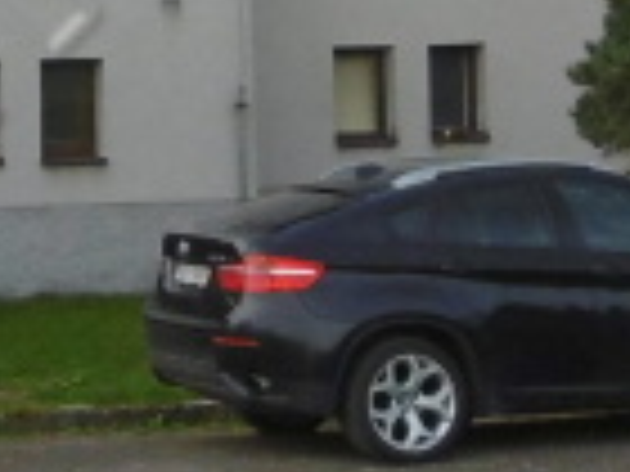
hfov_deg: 11.1
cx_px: -99
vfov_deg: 8.3
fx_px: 3185
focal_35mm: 175
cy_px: -256
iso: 100
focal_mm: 4.3
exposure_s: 1/800
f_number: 3.1
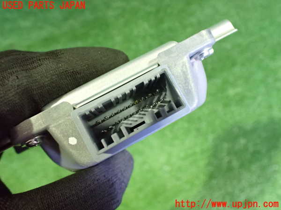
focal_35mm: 30
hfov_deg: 60.0
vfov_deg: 46.8
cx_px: 140
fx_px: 244
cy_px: 105
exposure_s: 1/30
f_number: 2.3
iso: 1250
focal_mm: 5.4
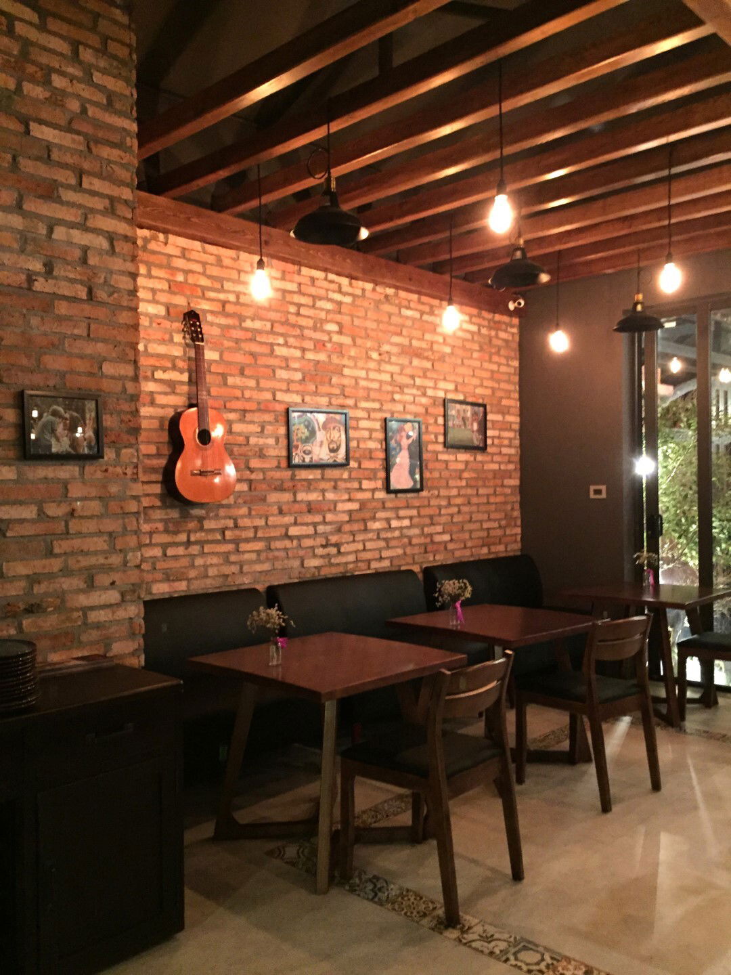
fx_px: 817
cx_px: 366
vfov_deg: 61.7
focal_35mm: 29
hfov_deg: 48.2
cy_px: 488
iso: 500
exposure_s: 1/17
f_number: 2.2
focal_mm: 4.15
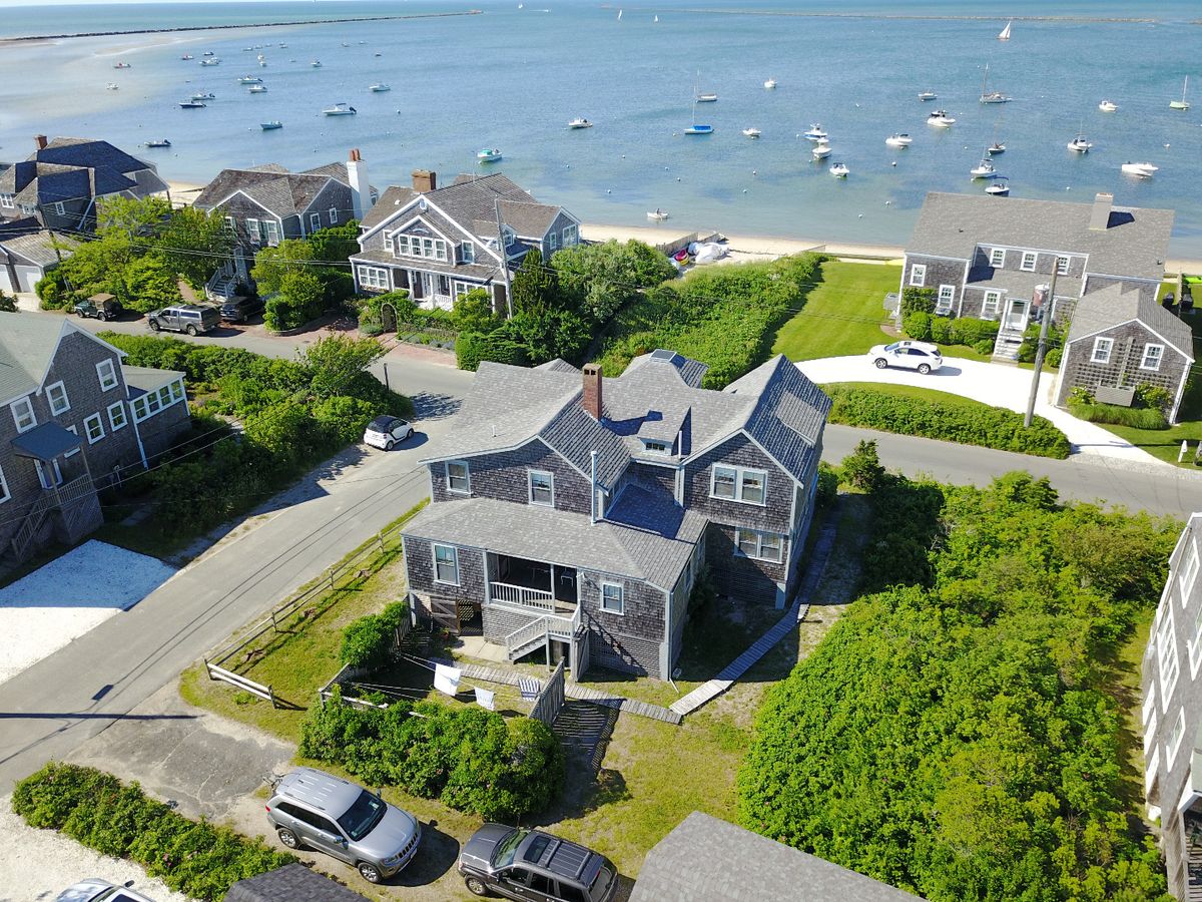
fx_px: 903
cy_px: 451
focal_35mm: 26
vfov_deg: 53.1
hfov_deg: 67.3
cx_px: 601
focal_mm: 4.73
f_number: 2.2
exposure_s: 1/672
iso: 100
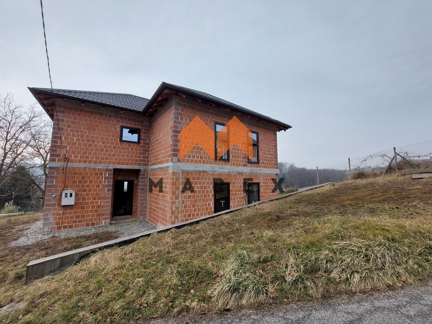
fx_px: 162
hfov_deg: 106.2
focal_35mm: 13
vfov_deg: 89.9
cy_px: 162
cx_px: 216
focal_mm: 1.74
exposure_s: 1/270
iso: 50
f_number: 2.2
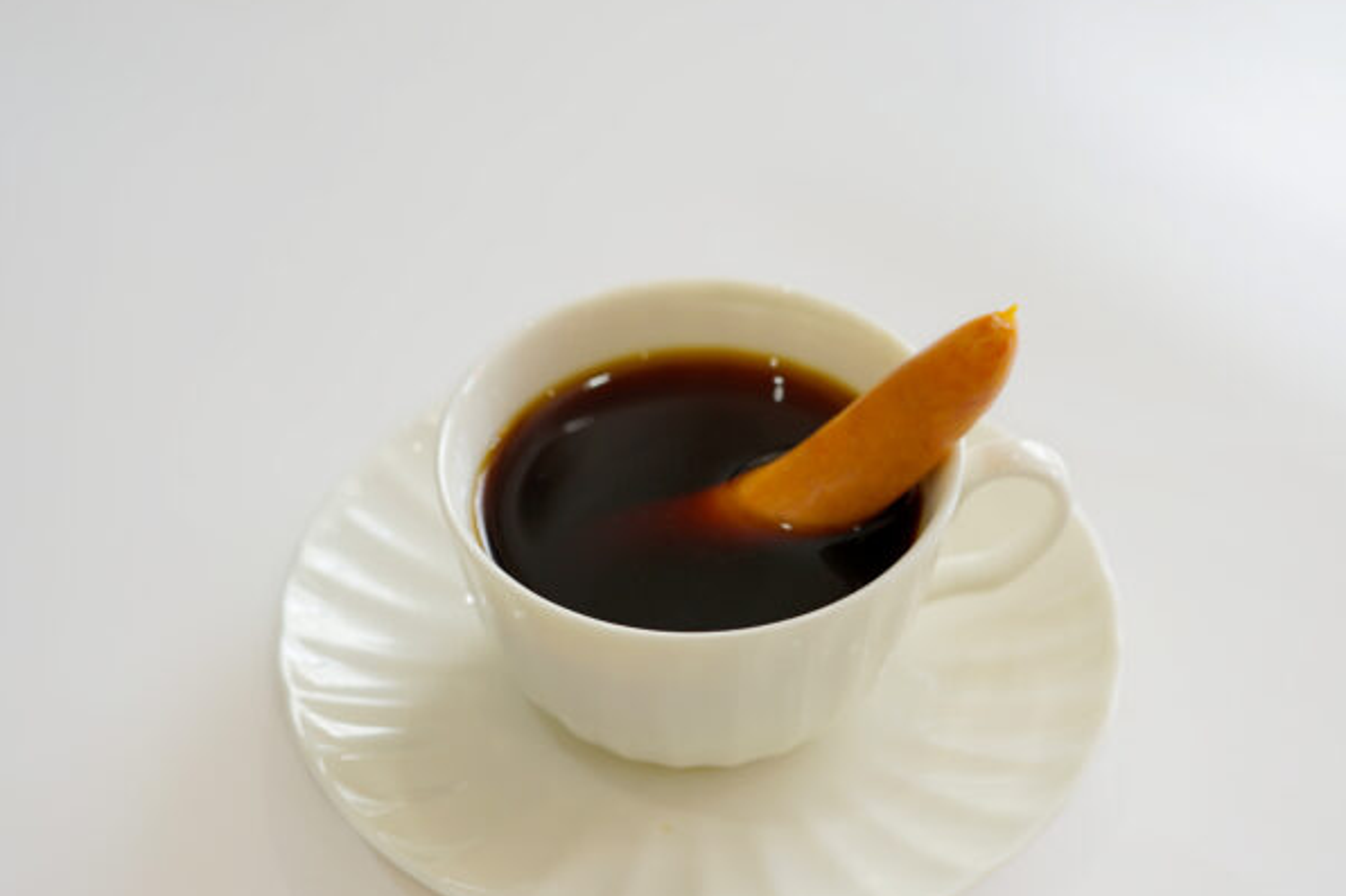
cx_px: 738
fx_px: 1757
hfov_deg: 41.9
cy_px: 552
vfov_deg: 28.5
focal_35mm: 47
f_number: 4
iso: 125
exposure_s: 1/60
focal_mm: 35
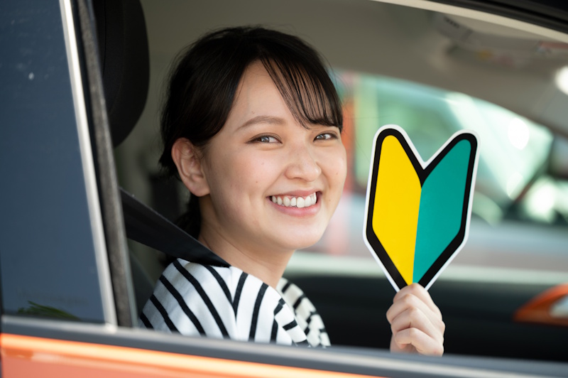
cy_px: 189
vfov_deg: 13.0
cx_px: 284
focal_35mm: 105
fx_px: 1655
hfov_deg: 19.5
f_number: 2.8
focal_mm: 105
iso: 100
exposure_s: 1/200
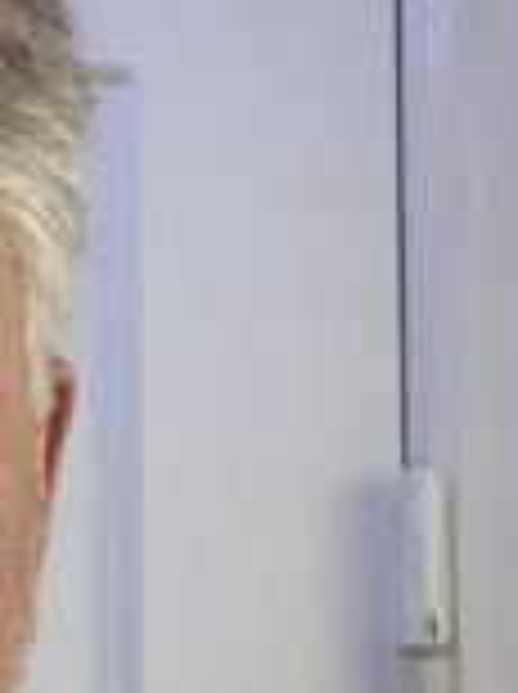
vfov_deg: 16.8
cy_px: 410
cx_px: -284
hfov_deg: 12.0
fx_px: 2341
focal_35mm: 117
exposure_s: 1/25
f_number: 2.2
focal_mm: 2.71
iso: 400
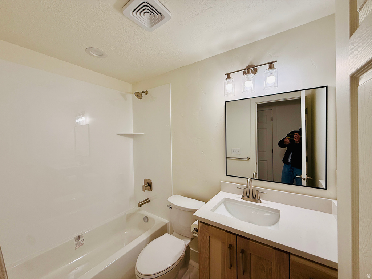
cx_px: 186
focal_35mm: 14
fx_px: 150
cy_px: 140
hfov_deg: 102.1
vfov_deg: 85.7
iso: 64
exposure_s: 1/120
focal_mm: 2.22
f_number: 2.2
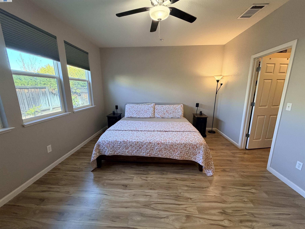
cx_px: 152
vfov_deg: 85.7
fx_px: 123
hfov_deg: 102.1
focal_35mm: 14
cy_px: 114
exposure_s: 1/60
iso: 250
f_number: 2.2
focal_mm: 2.22
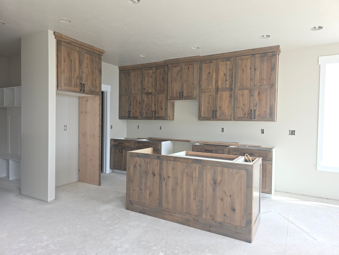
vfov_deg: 58.9
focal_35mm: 23
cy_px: 128
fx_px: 225
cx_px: 170
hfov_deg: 73.9
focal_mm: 6.3
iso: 25
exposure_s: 1/60
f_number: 1.7
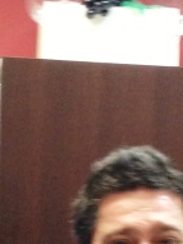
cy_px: 393
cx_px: 25
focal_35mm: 173
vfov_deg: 10.9
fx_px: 1221
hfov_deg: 8.5
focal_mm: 4.13
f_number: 2.4
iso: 160
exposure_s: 1/20
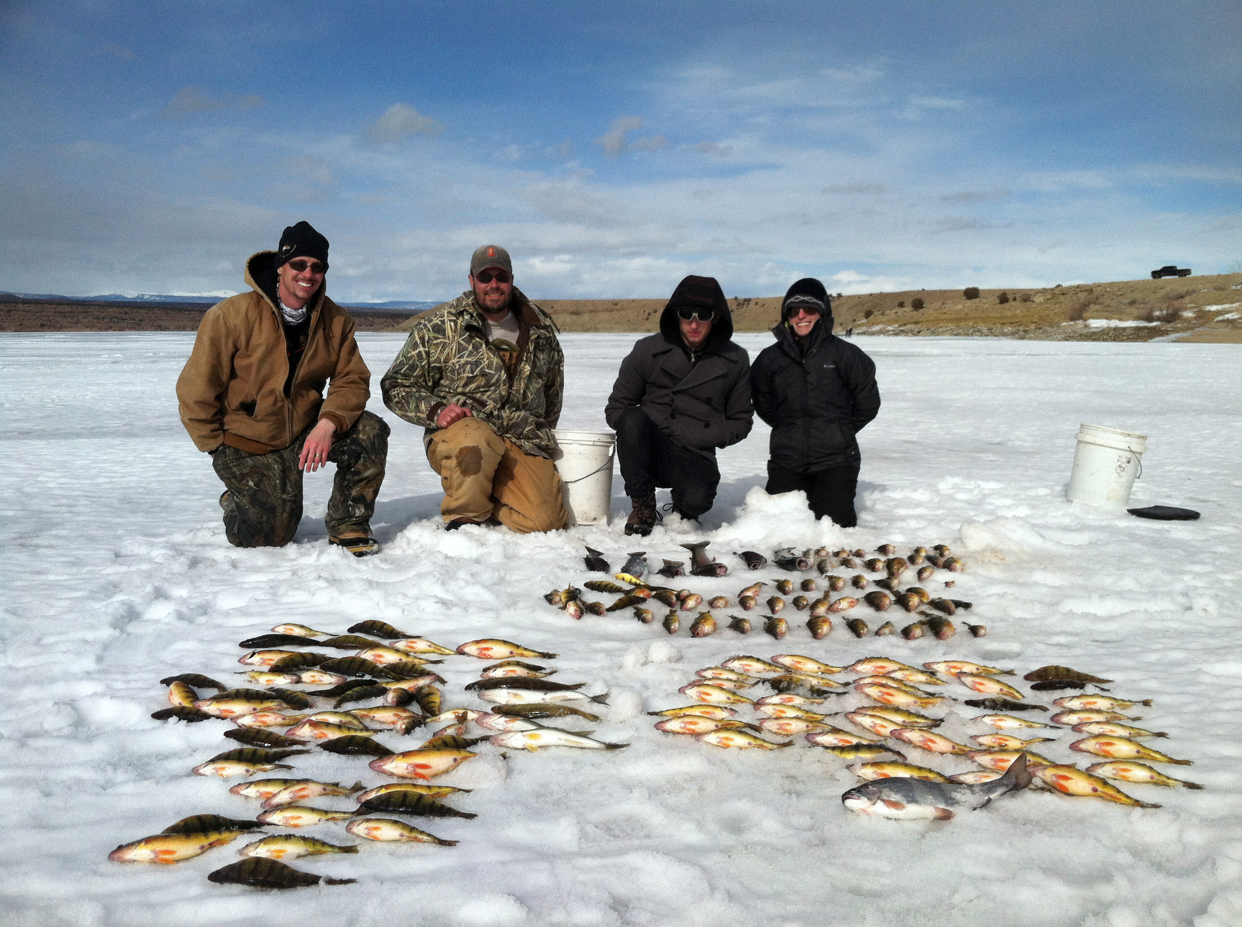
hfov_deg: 52.7
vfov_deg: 40.6
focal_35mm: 35
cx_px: 621
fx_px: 1254
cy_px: 464
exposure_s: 1/3750
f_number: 2.8
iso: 80
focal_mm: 3.85
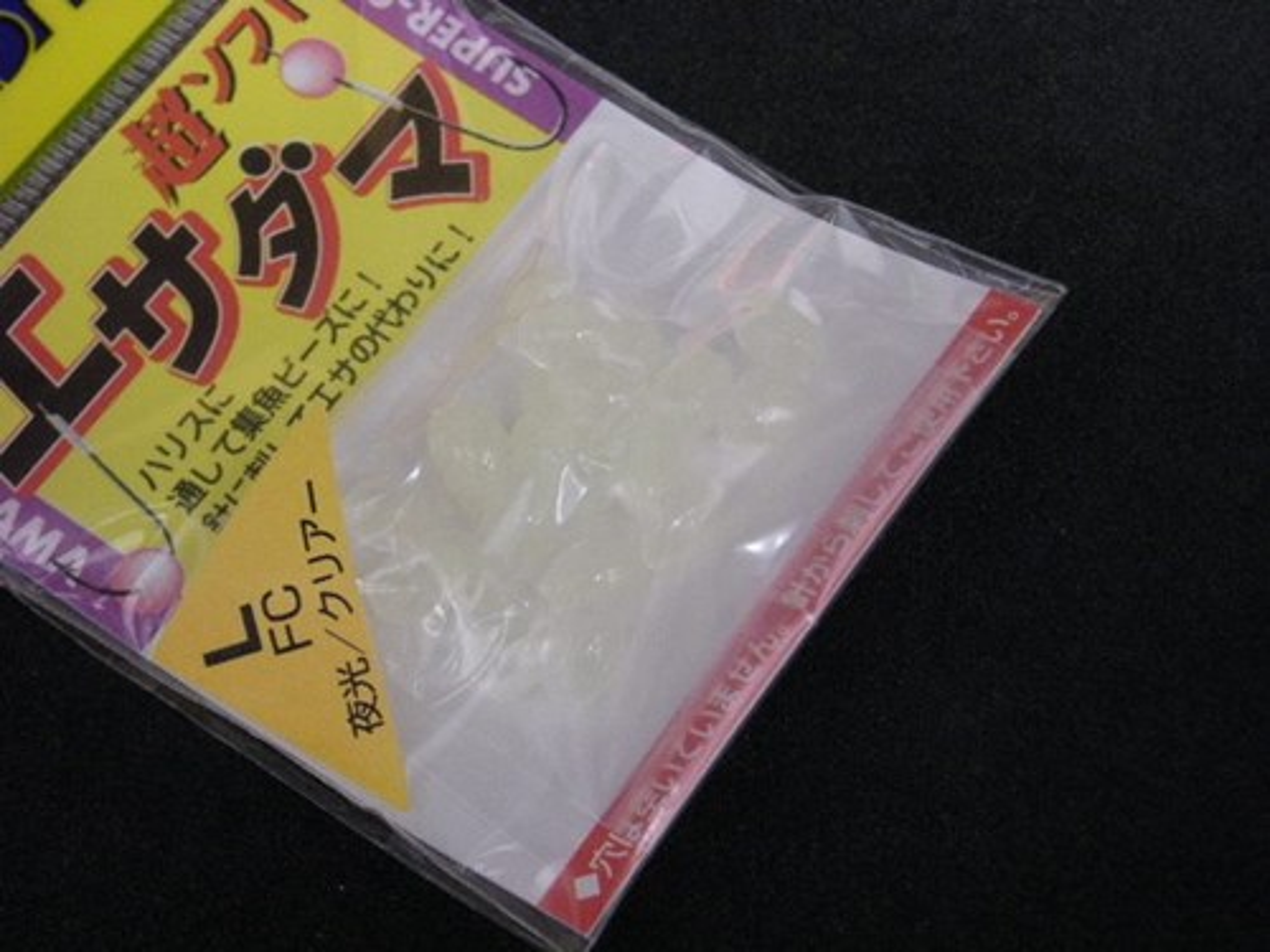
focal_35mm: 84
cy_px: 476
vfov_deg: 17.6
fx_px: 3082
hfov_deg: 23.3
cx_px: 635
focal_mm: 13.7
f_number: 4.1
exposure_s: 1/36.6
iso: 400
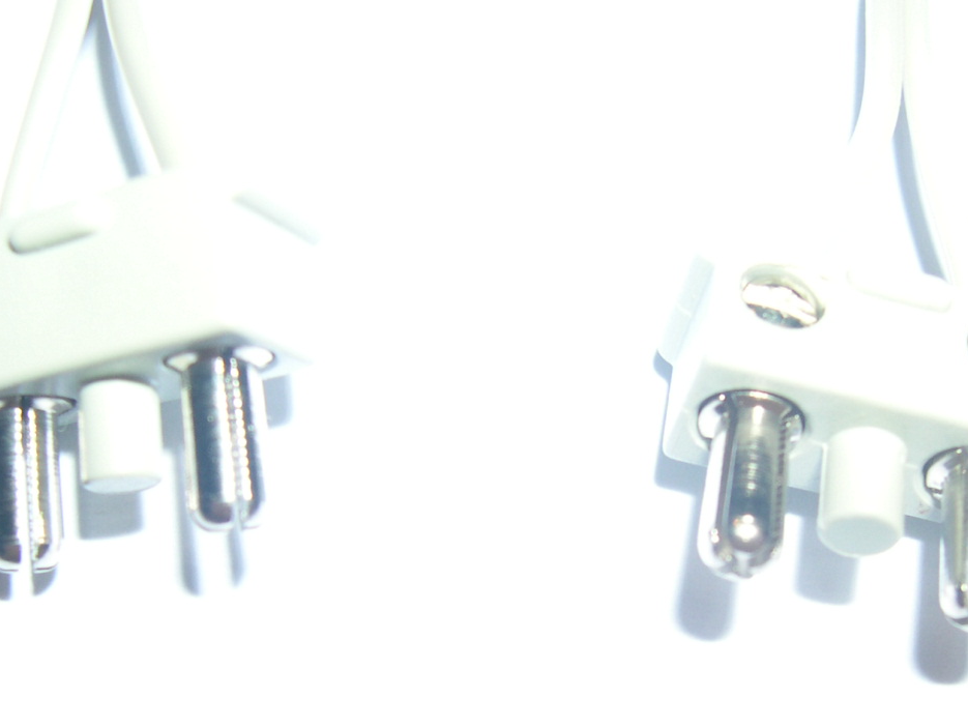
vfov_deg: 22.4
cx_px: 524
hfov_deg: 29.8
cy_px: 522
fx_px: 1818
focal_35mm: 65
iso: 100
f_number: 7.6
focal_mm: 8
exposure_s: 1/60
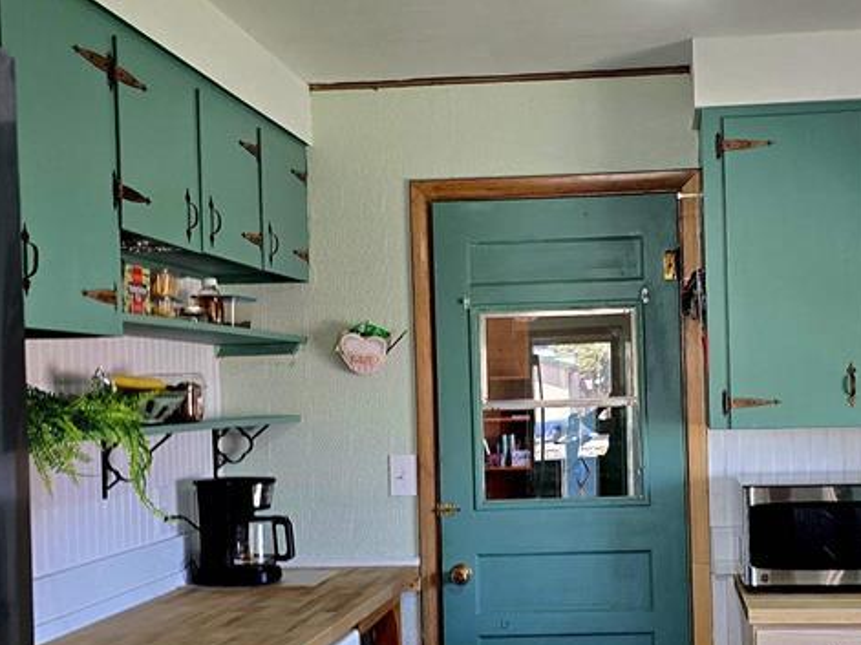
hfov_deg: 37.8
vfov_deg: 29.0
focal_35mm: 50
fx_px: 1243
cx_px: 563
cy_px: 378
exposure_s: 1/120
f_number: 1.7
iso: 200
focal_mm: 6.3
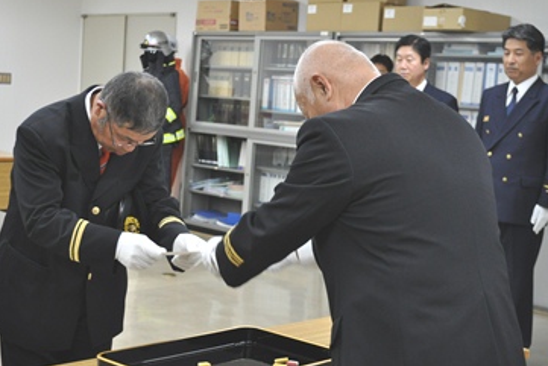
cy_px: 181
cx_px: 234
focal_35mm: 67
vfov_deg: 20.3
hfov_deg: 30.0
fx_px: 1020
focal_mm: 36
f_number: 5
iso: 800
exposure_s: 1/60
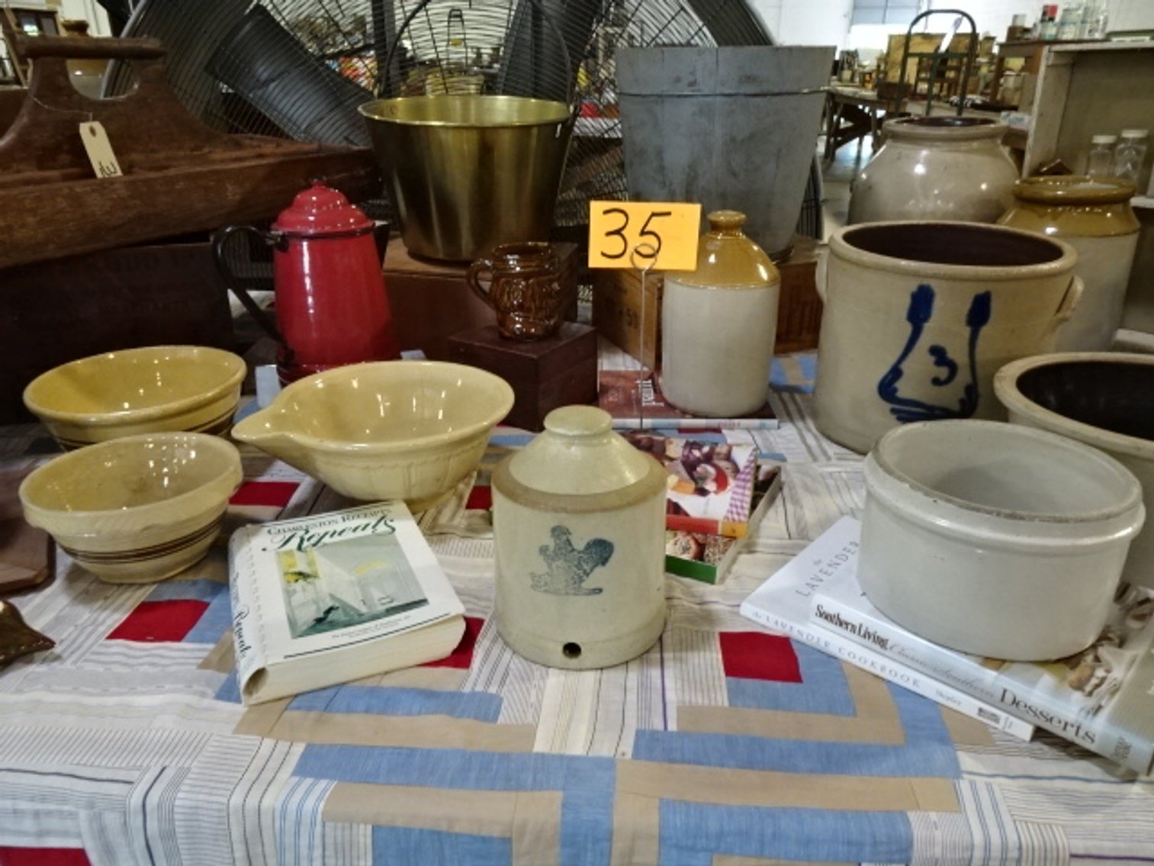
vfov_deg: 56.8
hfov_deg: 71.6
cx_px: 577
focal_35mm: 24
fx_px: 800
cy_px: 433
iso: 500
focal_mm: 4.1
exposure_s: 1/30
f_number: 3.5
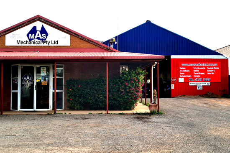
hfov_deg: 41.1
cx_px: 115
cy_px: 76
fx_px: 306
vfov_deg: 28.0
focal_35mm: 48
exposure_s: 1/180
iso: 400
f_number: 6.7
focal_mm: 48
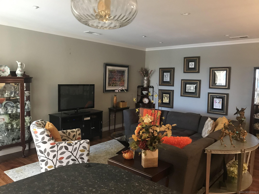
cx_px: 130
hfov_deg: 63.4
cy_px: 97
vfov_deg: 49.7
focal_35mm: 28
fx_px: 209
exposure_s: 1/15
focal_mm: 3.99
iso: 100
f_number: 1.8
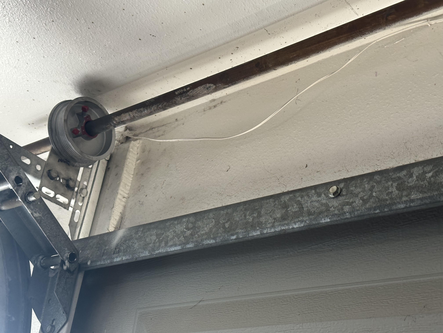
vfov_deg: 30.3
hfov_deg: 39.7
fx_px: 614
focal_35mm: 48
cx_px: 222
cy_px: 166
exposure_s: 1/40
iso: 200
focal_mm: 6.86
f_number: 1.78
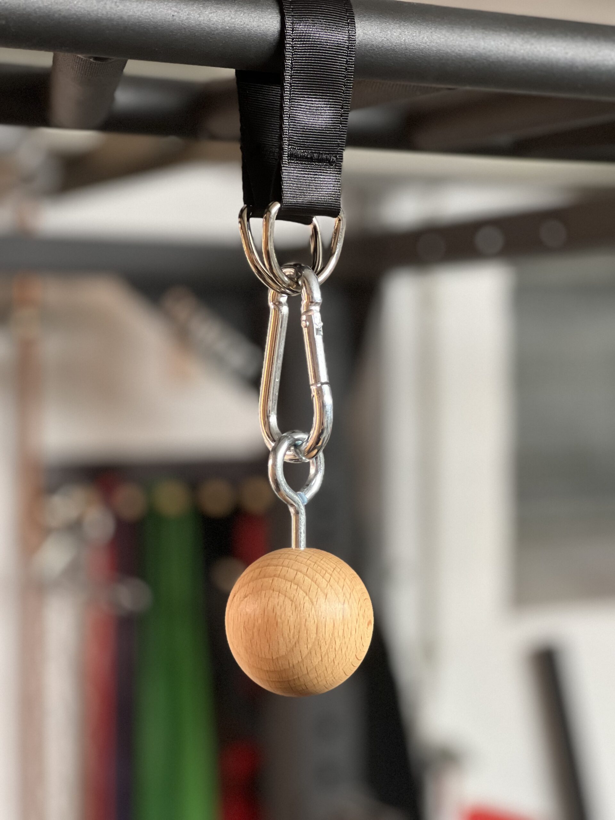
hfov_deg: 19.1
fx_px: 1824
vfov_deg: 25.3
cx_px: 308
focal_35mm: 77
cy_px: 410
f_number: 2.8
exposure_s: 1/25
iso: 320
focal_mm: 9
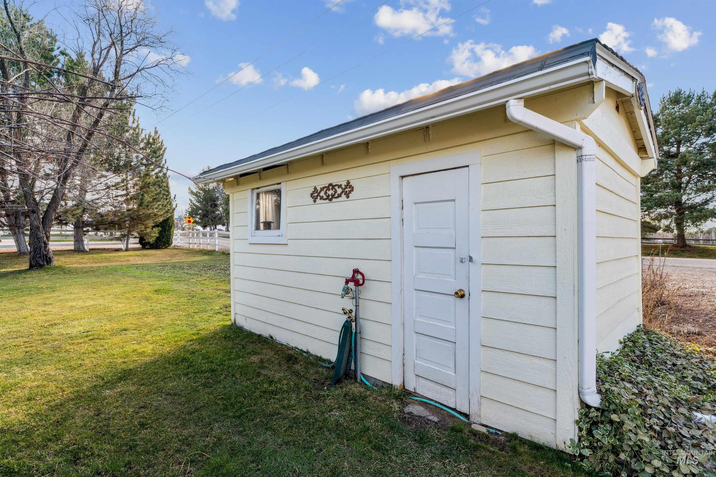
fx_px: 346
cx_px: 358
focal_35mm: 17
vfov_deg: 69.2
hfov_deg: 91.9
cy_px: 238
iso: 400
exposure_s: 1/100
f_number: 13
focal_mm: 17.4
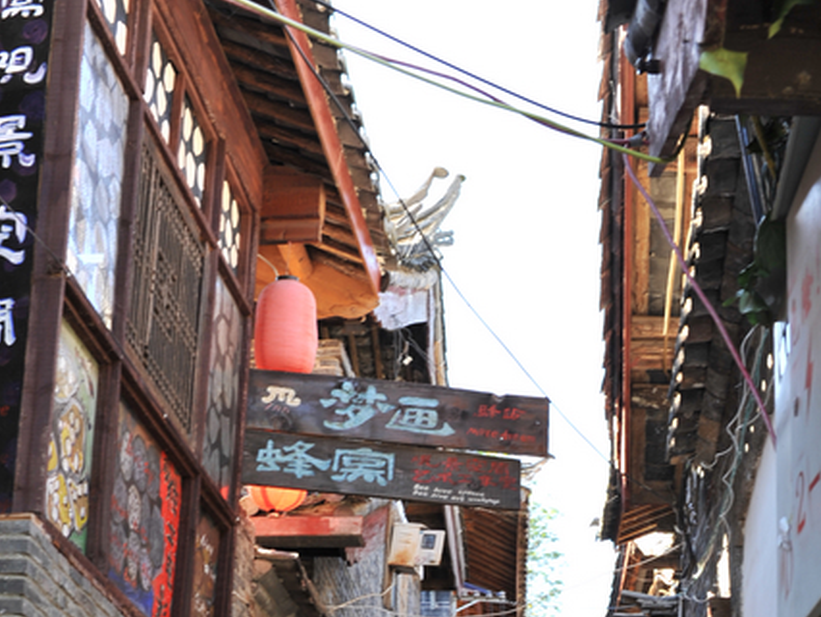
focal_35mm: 71
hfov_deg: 27.4
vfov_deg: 19.5
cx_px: 463
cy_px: 748
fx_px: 1685
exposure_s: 1/60
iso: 200
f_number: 5.6
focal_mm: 35
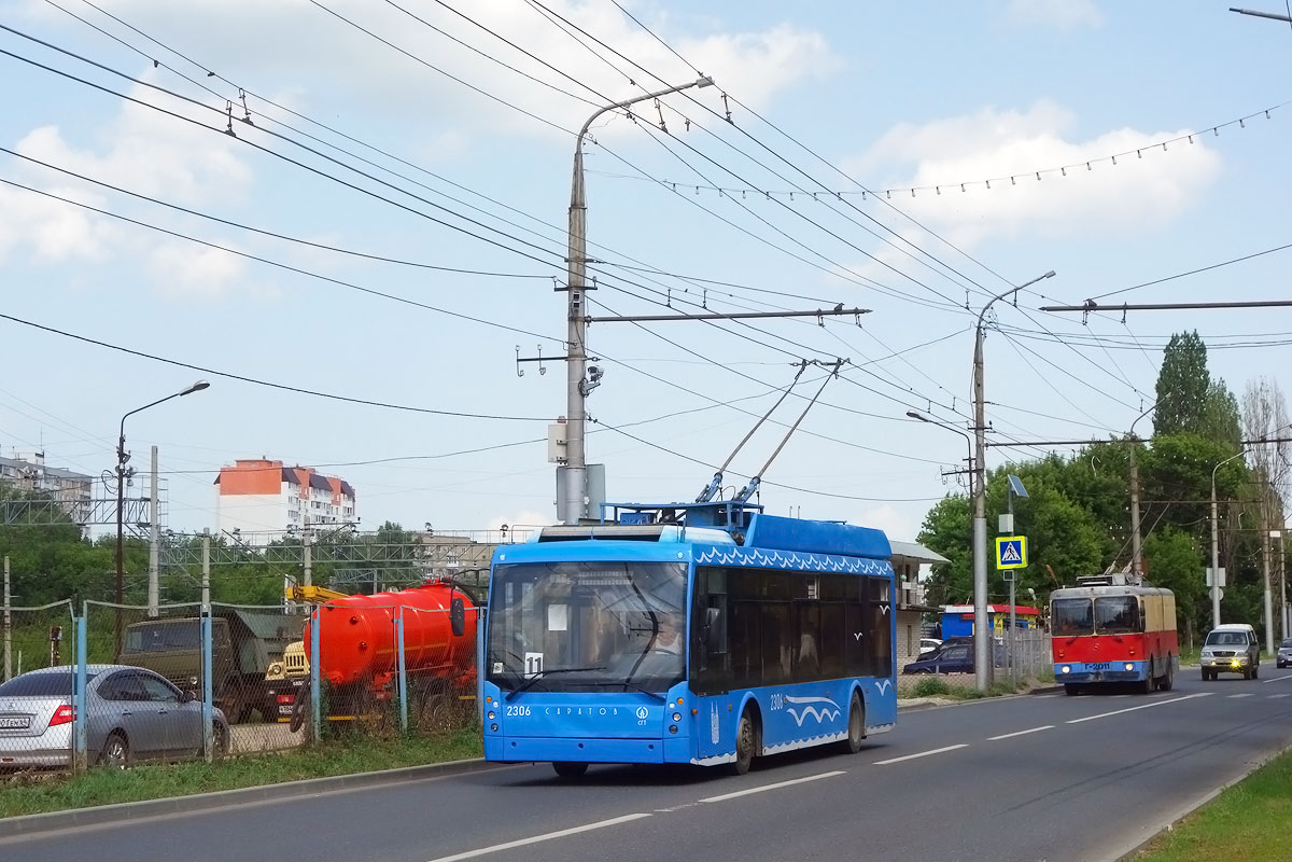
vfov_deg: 21.6
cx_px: 646
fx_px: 2261
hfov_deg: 31.9
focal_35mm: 63
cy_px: 431
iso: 125
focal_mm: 23.55
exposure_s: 1/500
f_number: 7.1
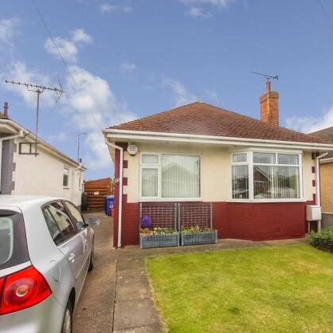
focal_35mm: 20
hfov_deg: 74.6
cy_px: 168
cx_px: 184
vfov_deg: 74.8
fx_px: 218
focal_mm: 10
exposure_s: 1/800
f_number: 8
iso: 200
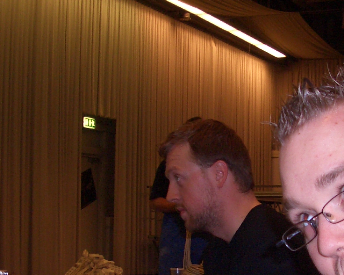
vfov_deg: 19.0
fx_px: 814
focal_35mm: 80
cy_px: 215
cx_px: 217
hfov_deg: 23.8
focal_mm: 5.8
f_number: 2.6
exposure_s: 1/60
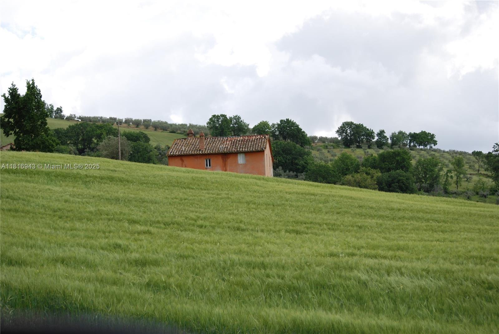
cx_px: 250
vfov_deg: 14.7
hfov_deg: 21.9
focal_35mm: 93
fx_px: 1290
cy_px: 167
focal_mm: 62
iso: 180
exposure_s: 1/500
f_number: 5.6
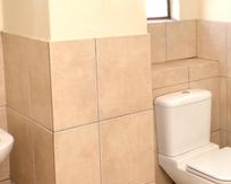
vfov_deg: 26.9
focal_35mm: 55
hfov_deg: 29.6
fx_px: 376
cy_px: 27
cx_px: 273
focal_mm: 10
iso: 280
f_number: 5
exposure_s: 1/60
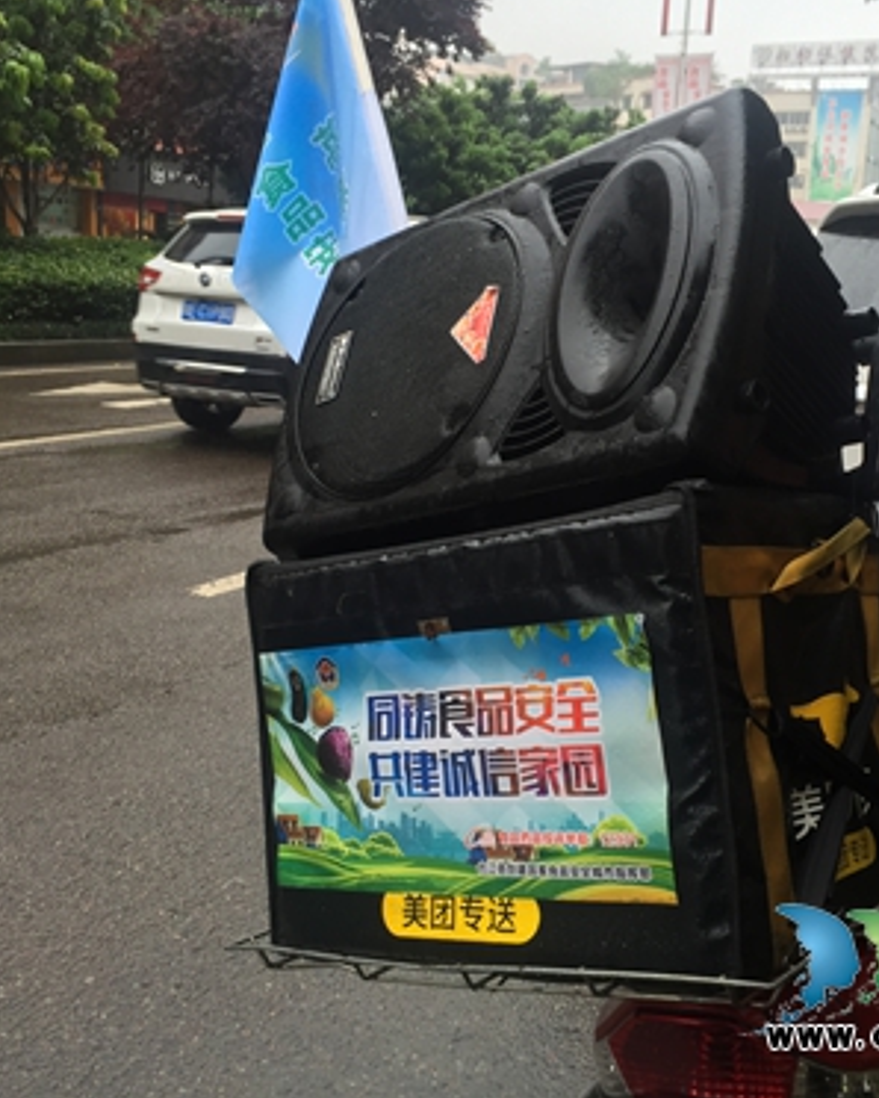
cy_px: 548
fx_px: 1235
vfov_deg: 47.9
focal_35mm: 38
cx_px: 552
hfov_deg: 38.9
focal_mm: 4.15
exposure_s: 1/100
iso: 50
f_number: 2.2
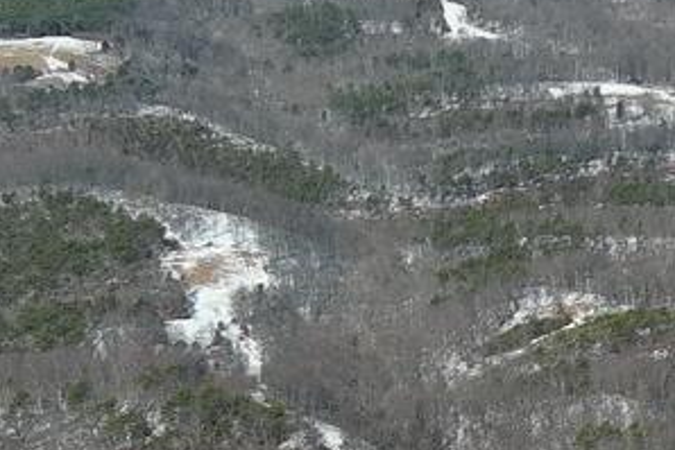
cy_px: 569
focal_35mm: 199
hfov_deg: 10.1
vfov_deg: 6.9
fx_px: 3733
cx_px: 865
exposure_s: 1/1560
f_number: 2.8
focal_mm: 10.57
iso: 100
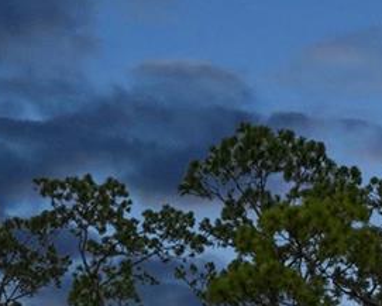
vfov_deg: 11.2
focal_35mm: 122
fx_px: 1380
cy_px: 652
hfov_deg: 15.4
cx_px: 414
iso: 100
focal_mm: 8.38
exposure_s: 1/1600
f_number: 2.8
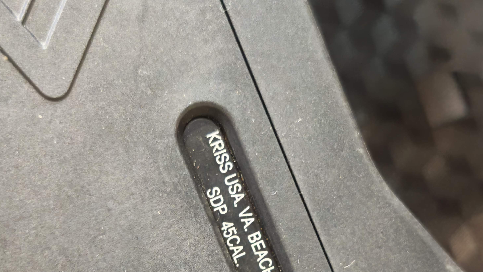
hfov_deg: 29.0
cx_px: 249
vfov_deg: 16.5
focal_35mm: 73
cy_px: 190
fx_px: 935
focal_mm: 6.83
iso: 800
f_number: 1.4
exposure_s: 1/25
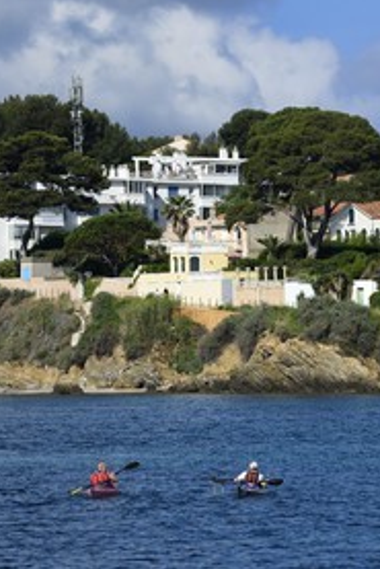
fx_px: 4791
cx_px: 419
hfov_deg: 4.5
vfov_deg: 6.8
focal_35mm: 303
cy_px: 283
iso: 200
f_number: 11
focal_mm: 200
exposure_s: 1/400
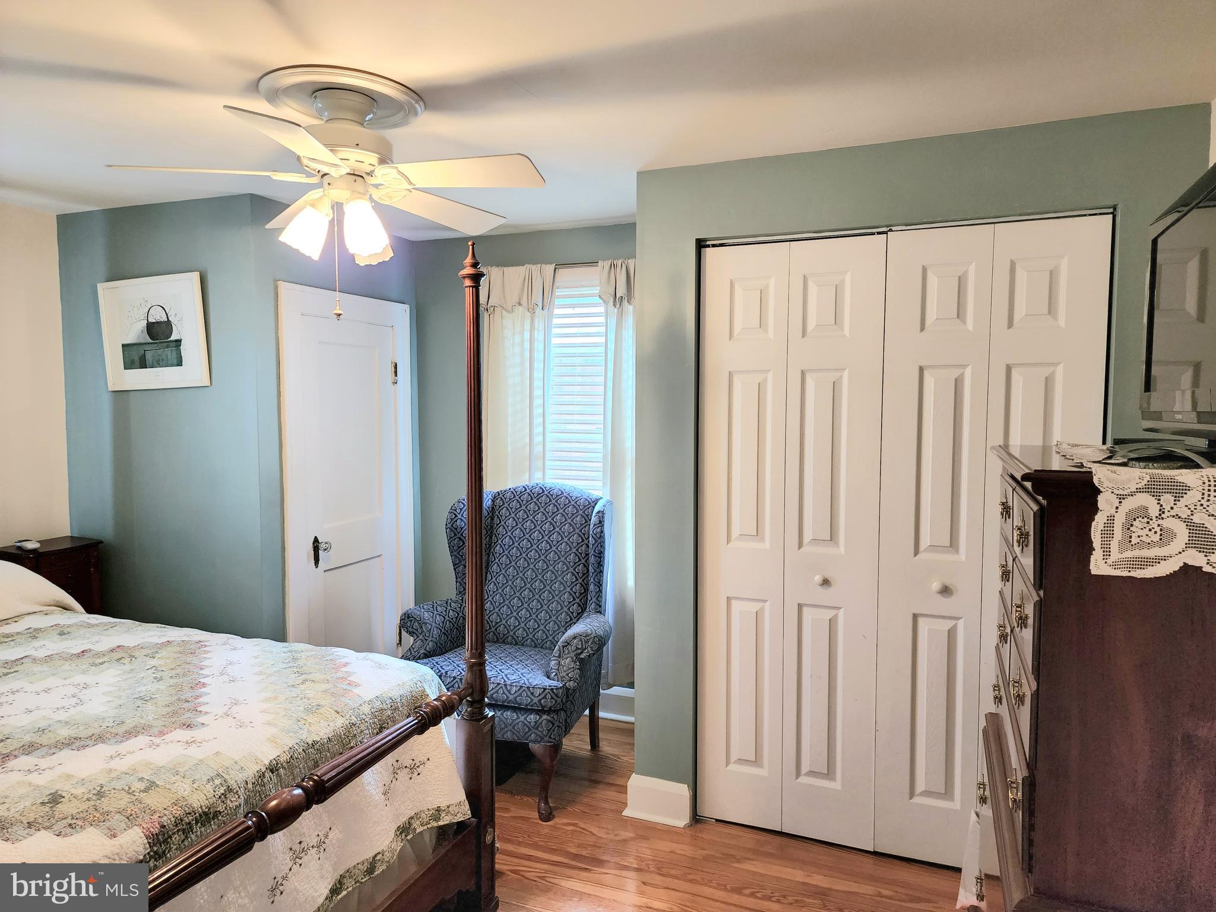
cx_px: 608
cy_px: 456
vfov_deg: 58.9
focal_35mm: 23
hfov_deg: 73.9
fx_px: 808
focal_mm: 6.4
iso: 400
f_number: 1.8
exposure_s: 1/120
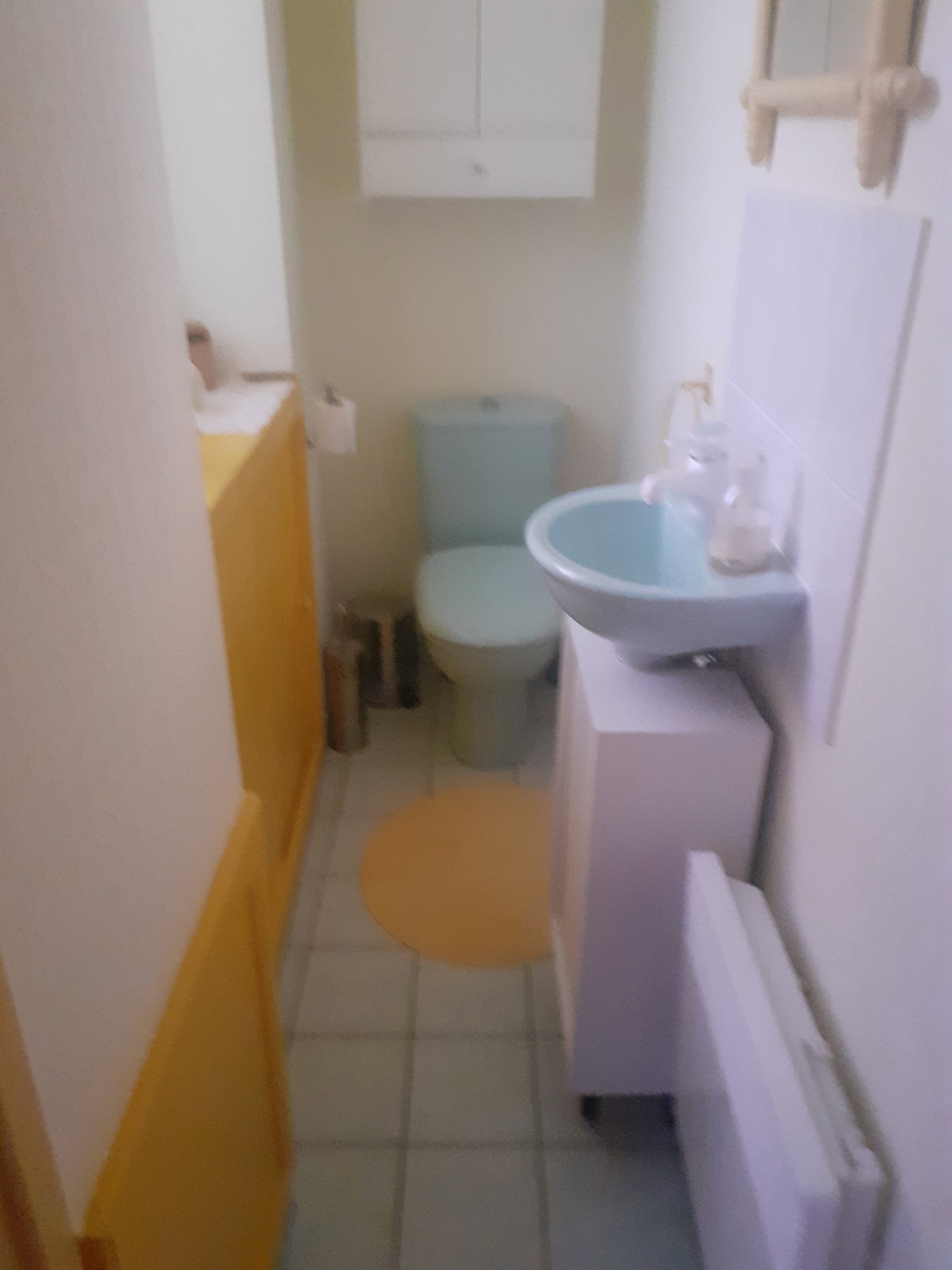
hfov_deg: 51.4
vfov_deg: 65.3
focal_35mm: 27
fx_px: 990
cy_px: 635
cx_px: 476
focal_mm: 3.6
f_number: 1.9
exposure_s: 1/20
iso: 640
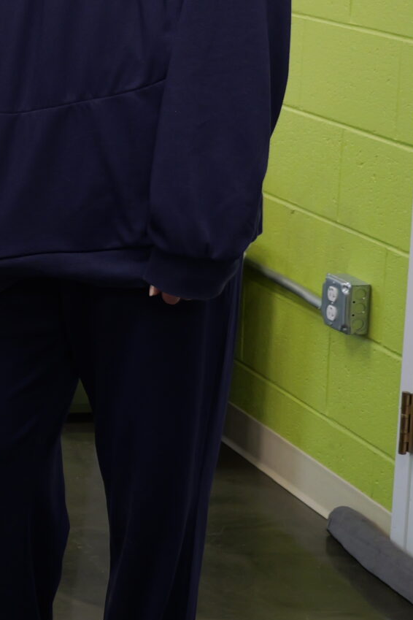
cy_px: 106
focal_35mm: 113
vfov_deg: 17.9
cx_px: -397
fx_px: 1944
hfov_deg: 11.1
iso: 320
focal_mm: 18
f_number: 2.8
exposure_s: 1/60
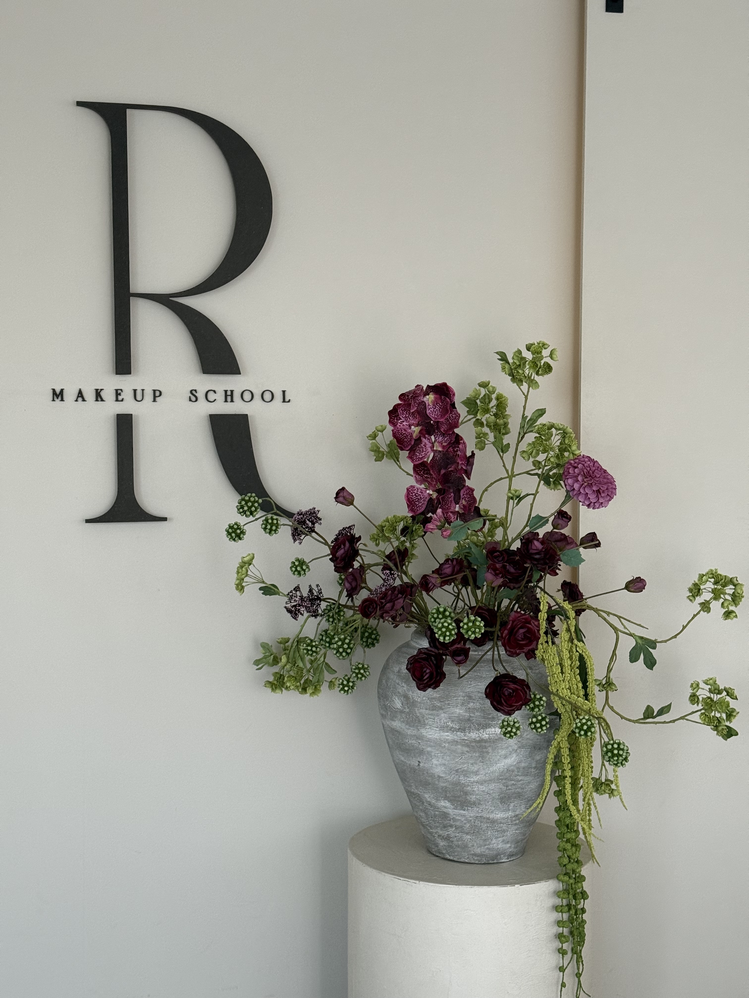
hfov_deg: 30.3
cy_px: 499
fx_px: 1385
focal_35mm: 48
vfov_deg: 39.7
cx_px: 374
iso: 250
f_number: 1.78
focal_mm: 6.76
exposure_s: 1/50
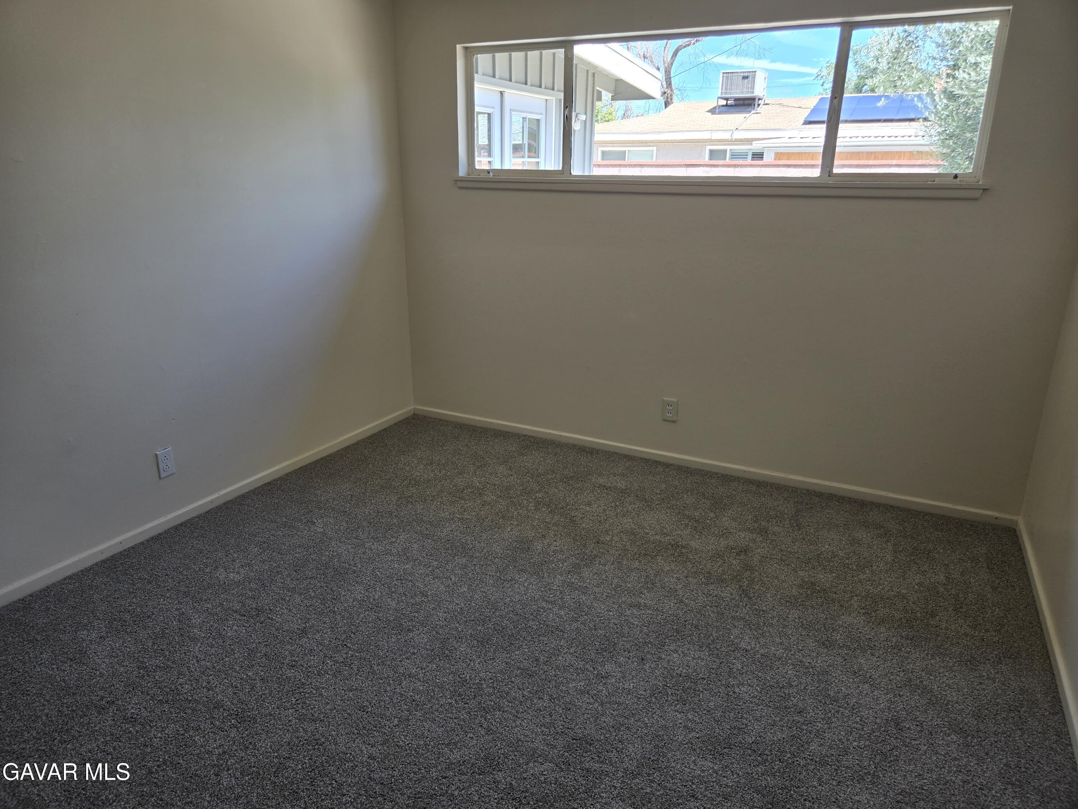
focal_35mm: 23
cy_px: 404
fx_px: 716
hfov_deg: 73.9
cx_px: 539
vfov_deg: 58.9
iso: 25
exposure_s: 1/183
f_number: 1.8
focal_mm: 5.4
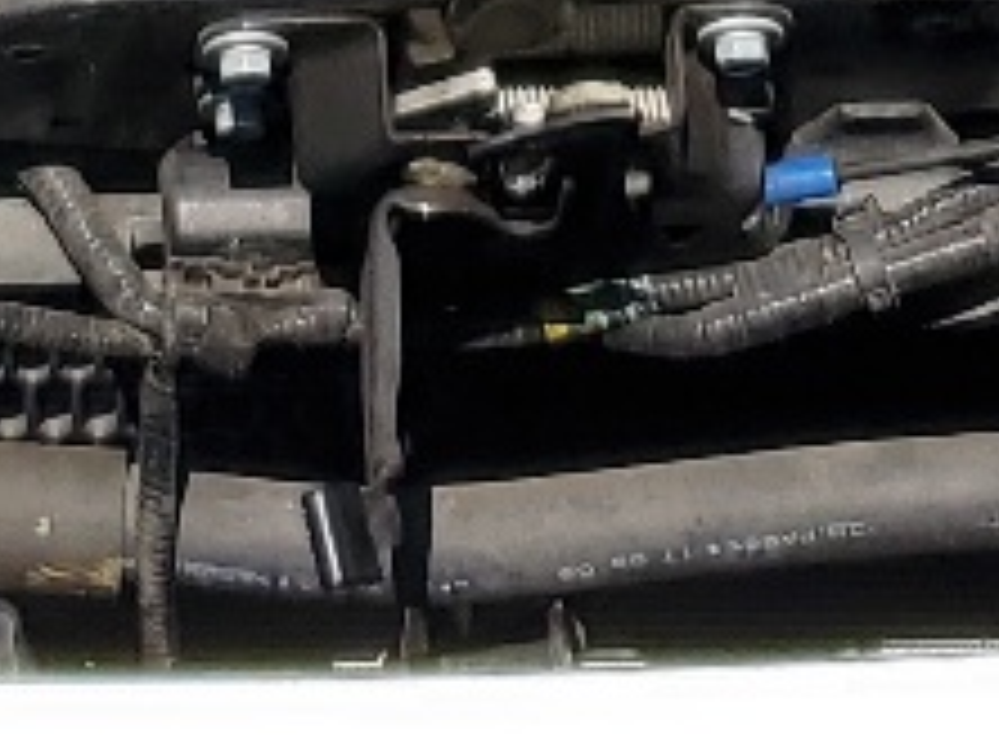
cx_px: 324
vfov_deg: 7.4
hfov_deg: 10.6
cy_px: -1103
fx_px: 5403
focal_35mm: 187
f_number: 1.5
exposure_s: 1/5000
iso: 50
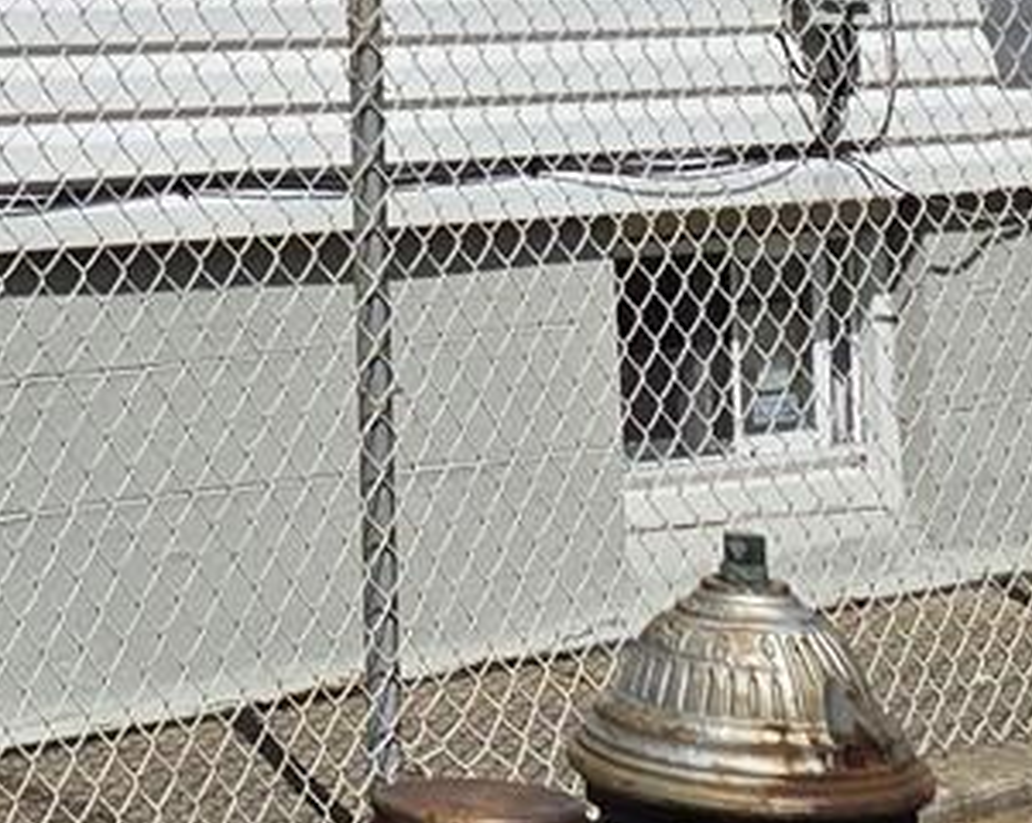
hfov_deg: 12.0
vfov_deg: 9.2
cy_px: -1066
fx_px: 4667
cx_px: -566
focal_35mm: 153
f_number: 1.7
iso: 12
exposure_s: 1/2032
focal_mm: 6.3
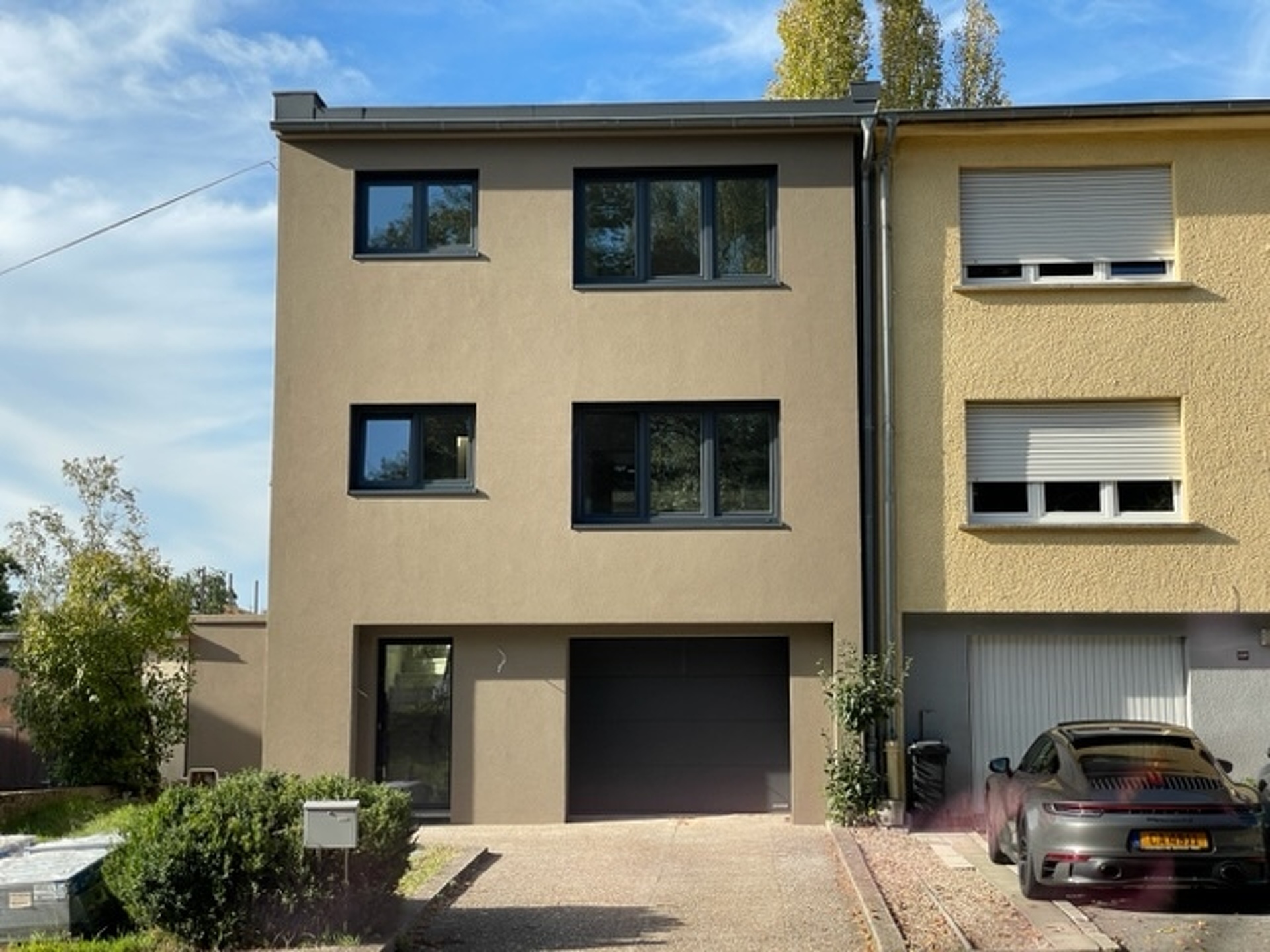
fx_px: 1908
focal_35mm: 52
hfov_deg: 36.8
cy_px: 476
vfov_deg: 28.0
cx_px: 635
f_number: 2
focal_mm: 6
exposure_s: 1/872
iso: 25
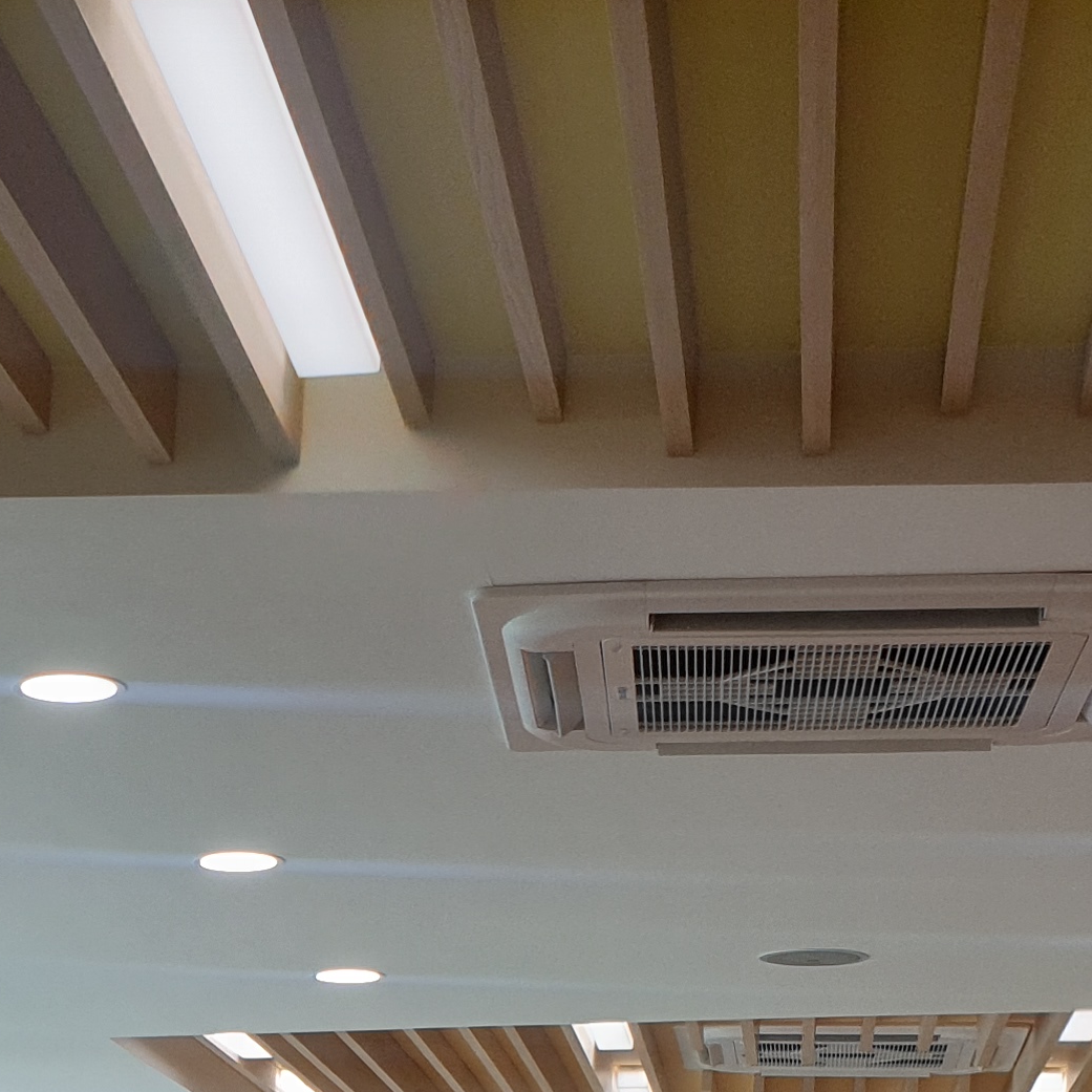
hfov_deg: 18.3
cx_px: -284
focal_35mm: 89
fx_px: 3176
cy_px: 1579
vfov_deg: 17.7
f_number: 2.4
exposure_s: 1/162
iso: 50
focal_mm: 4.3
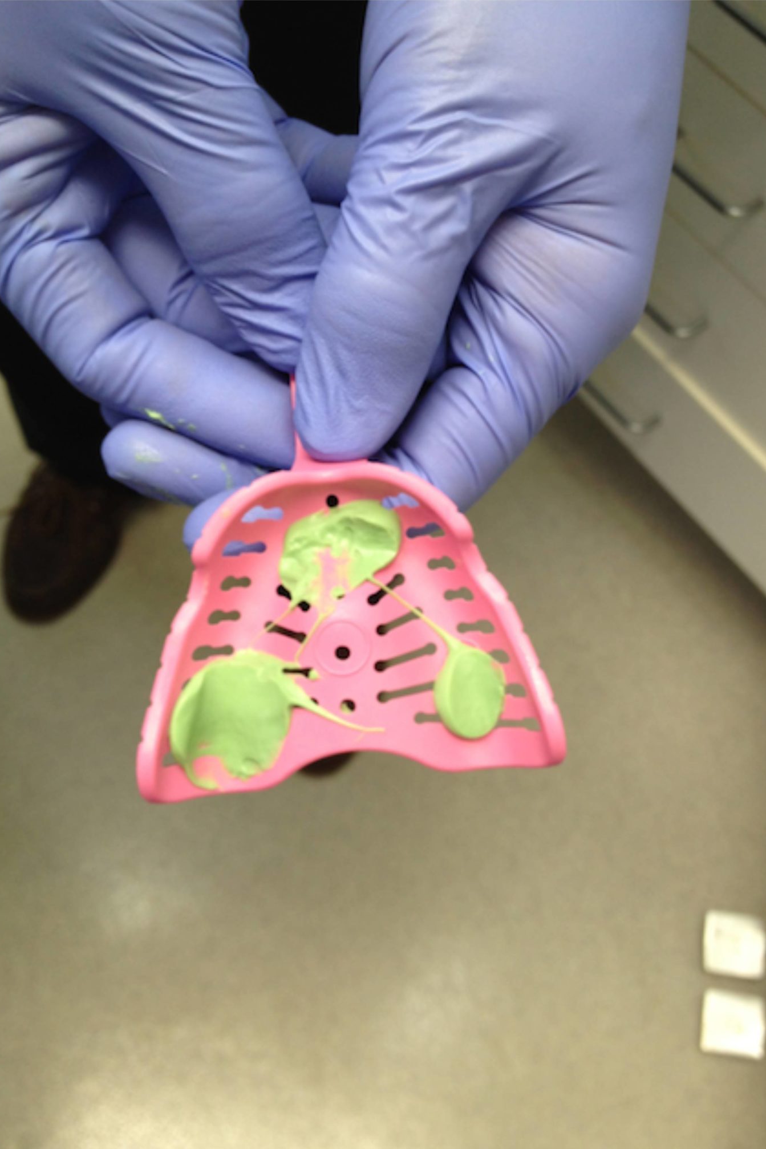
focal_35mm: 37
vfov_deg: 51.9
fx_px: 1181
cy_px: 583
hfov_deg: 35.9
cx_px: 415
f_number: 2.4
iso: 80
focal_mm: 4.28
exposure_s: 1/20
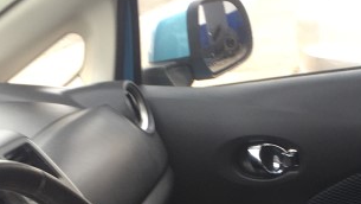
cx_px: 262
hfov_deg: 20.0
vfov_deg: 10.9
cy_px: 333
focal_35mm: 106
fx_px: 1015
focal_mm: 4.15
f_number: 2.2
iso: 25
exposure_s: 1/60
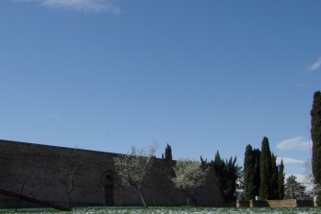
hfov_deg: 35.4
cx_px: 78
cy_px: 92
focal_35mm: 55
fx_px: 491
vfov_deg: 24.6
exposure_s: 1/40
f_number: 22
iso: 100
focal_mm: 20
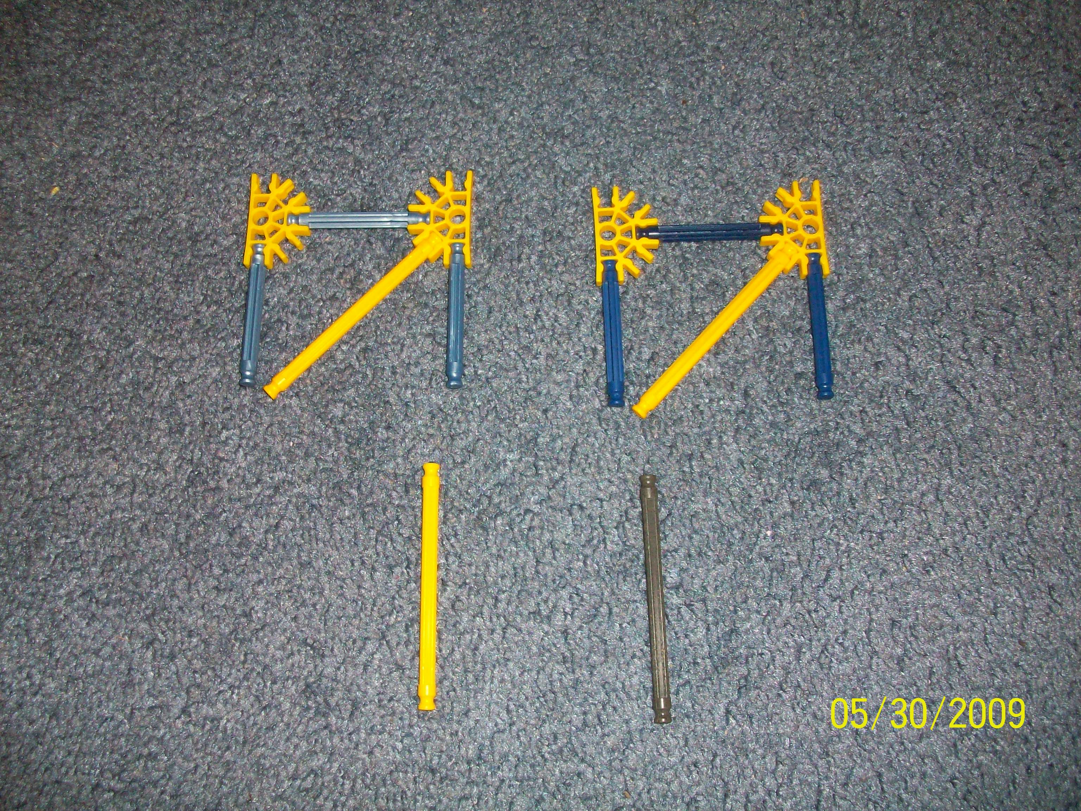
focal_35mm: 34
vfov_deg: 41.8
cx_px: 540
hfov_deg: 54.0
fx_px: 1062
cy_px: 406
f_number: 2.8
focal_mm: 5.7
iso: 160
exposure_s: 1/60
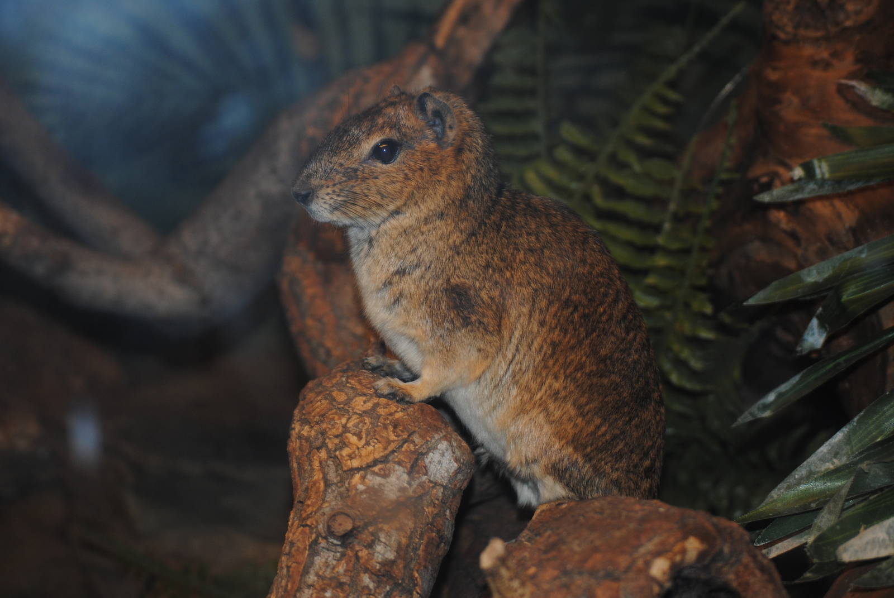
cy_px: 299
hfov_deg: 24.6
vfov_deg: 16.6
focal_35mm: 82
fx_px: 2051
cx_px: 447
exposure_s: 1/60
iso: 200
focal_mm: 55
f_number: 4
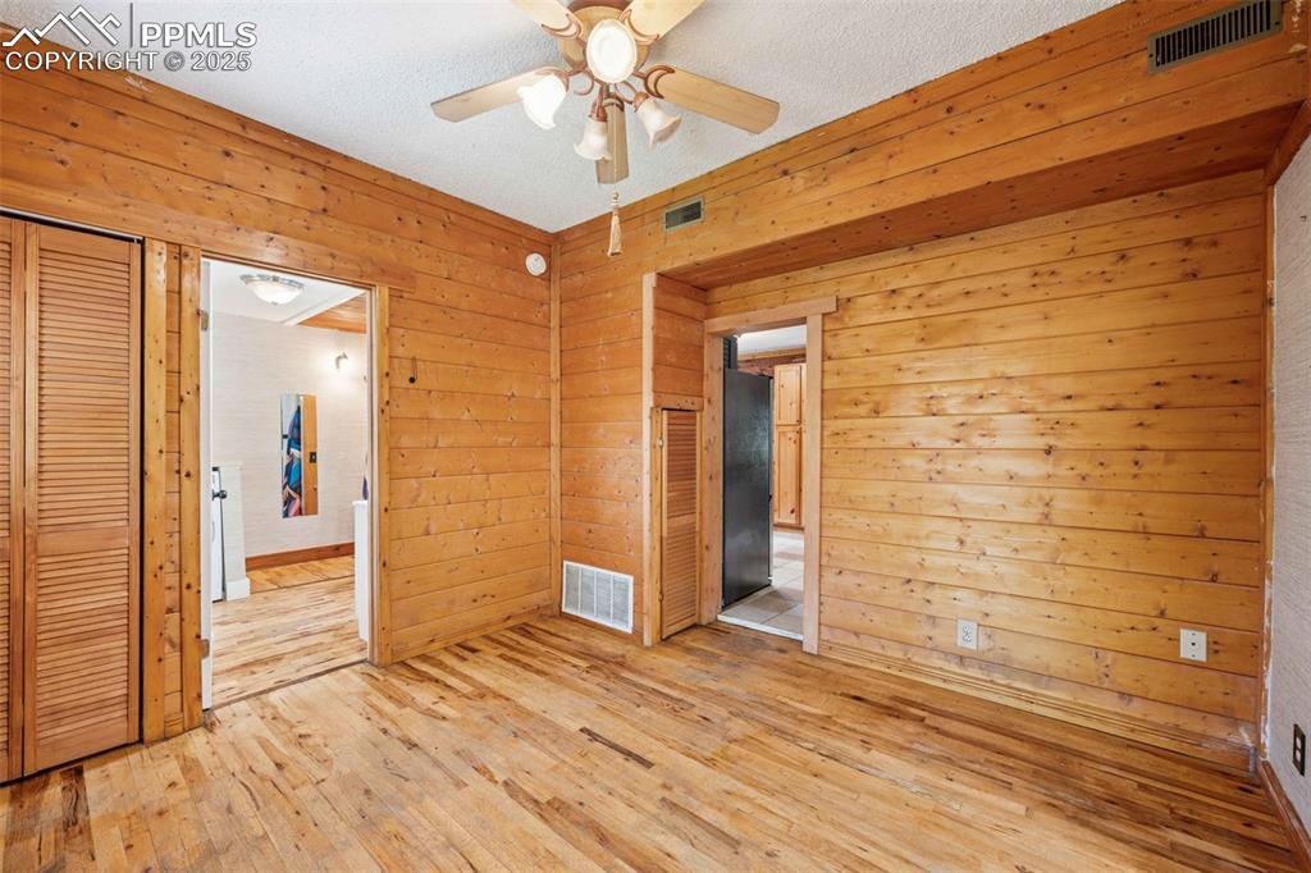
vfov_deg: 81.2
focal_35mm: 14
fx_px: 510
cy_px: 436
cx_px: 656
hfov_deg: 104.3
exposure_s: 1/1.67
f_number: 11
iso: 800
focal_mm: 14
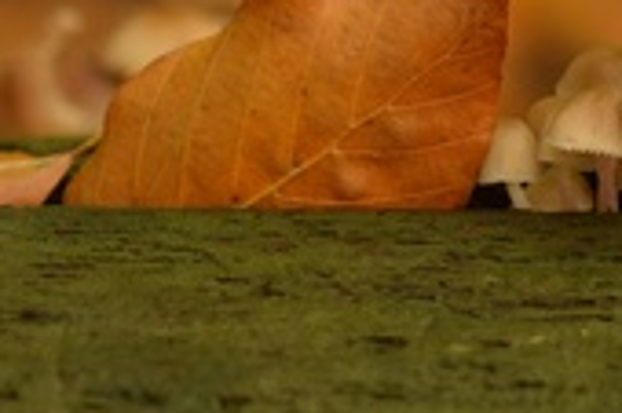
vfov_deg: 3.7
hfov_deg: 5.6
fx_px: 6317
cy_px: 57
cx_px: 512
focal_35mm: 366
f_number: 3.2
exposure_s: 1/250
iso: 400
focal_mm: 90
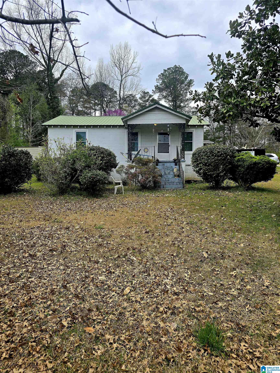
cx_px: 140
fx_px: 248
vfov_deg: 73.9
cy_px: 186
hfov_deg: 58.9
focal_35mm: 23
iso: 12
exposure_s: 1/625
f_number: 1.7
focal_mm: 6.3
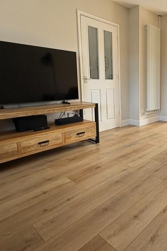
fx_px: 174
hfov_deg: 46.0
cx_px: 153
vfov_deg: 70.8
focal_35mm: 25
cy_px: 102
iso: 125
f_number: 2.2
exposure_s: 1/99
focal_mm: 2.22
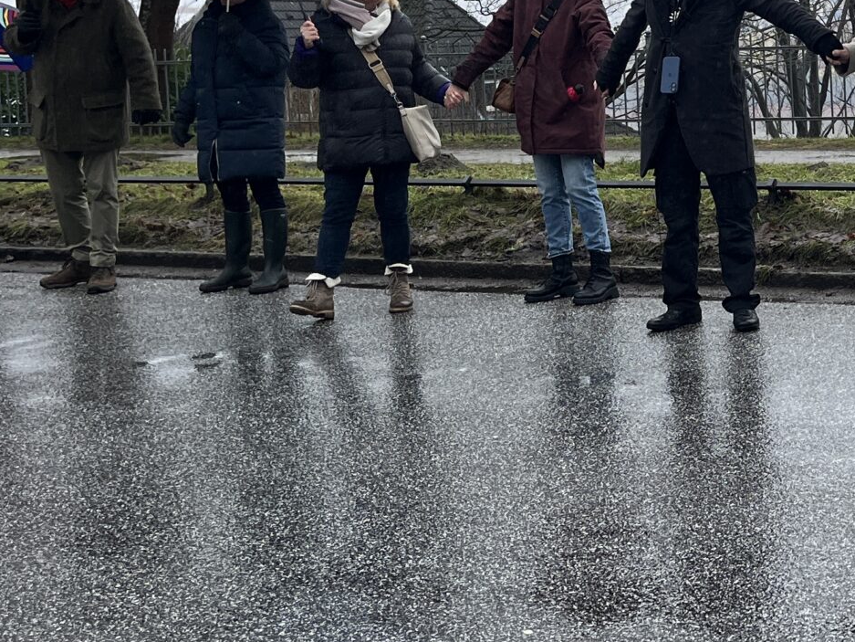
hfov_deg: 24.9
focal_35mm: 71
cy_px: 153
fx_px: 1754
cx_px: 1006
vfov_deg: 20.5
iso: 50
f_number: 1.6
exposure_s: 1/746
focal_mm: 5.1
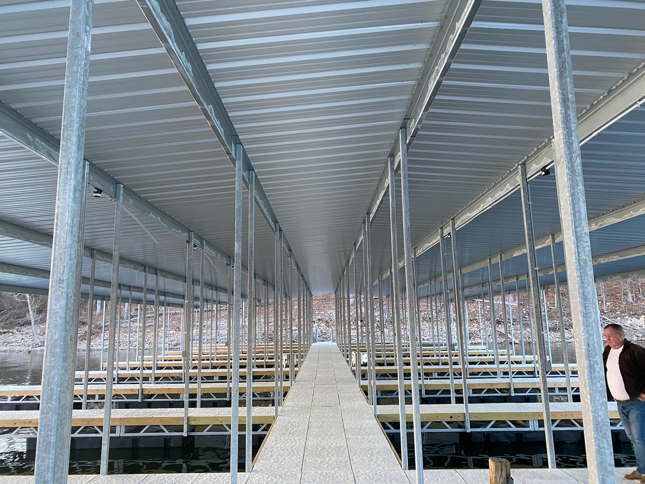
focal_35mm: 26
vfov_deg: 53.1
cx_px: 322
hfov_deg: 67.3
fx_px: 484
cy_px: 242
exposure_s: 1/60
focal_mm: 4.25
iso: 160
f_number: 1.8
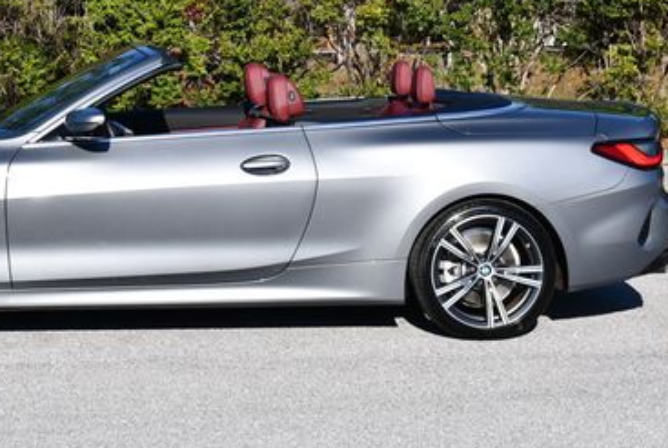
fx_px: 2007
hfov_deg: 18.8
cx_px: 180
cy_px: 75
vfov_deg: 12.7
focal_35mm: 108
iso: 100
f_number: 9
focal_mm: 31
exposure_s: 1/320
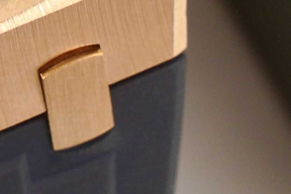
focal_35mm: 787
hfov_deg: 2.6
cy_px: -157
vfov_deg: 1.7
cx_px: -76
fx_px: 6361
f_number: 9.5
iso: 200
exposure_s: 1/250
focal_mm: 70
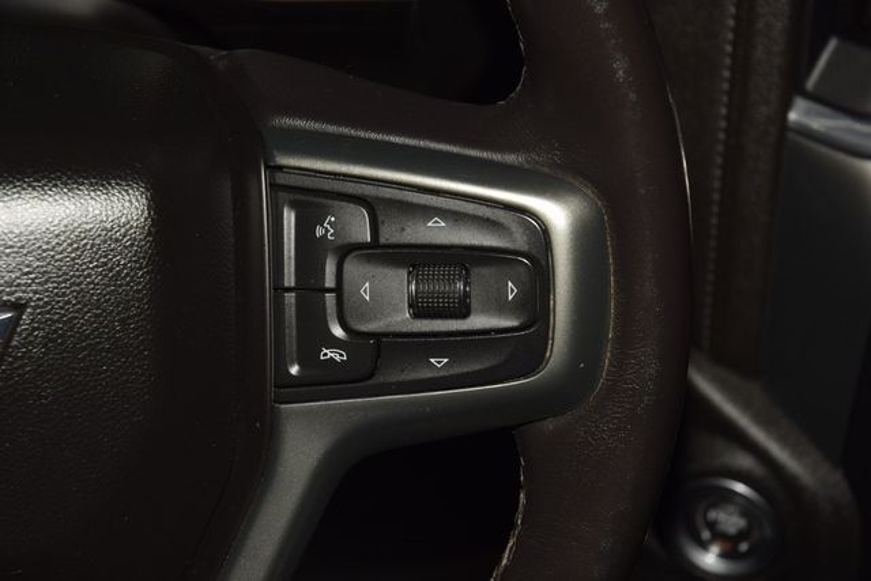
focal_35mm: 105
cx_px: 436
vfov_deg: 13.0
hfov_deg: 19.5
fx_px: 2541
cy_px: 290
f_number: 8
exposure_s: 1/125
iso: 100
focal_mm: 70
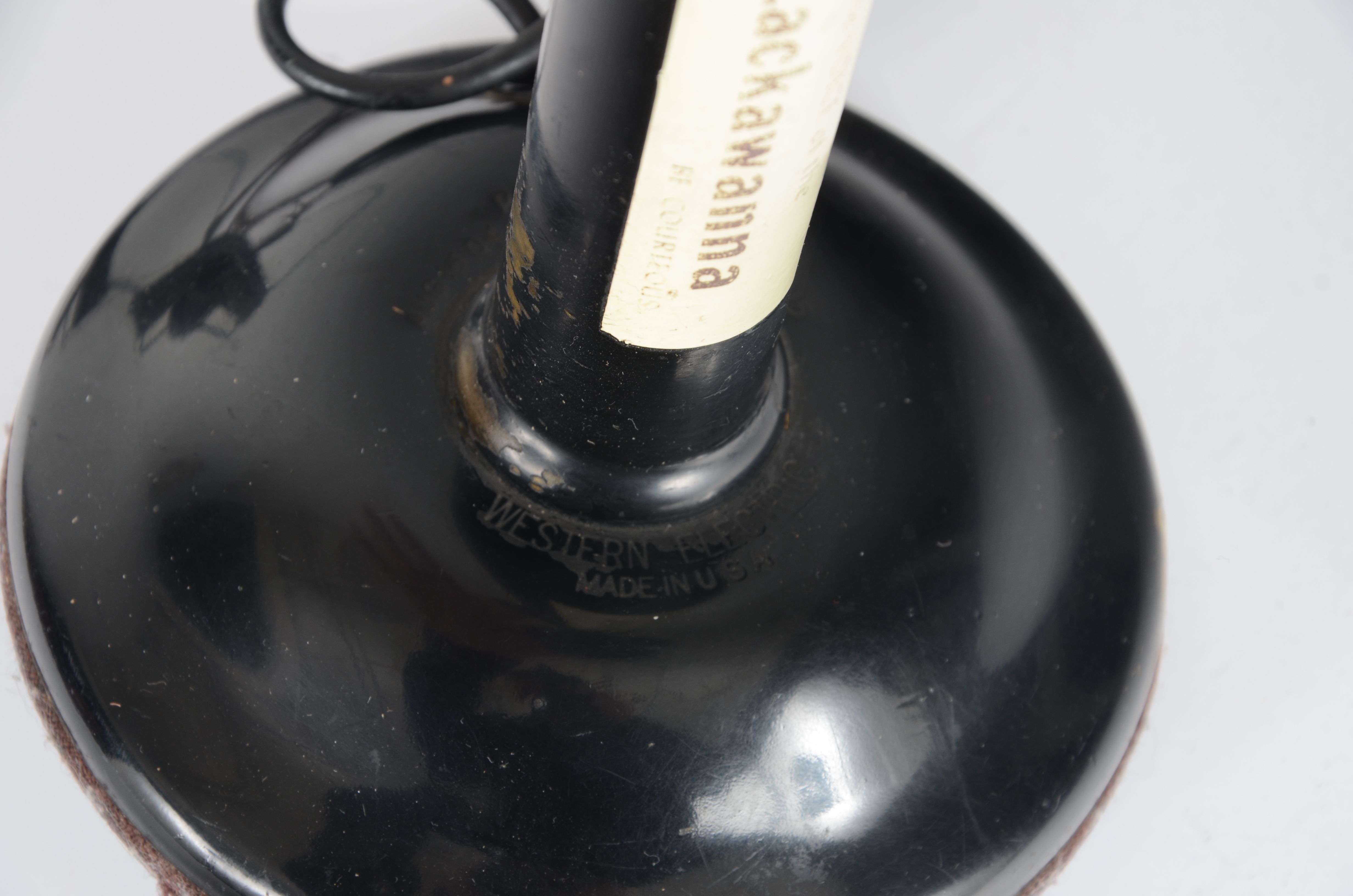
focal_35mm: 158
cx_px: 676
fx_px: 5907
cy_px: 448
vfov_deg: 8.7
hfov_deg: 13.1
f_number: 8
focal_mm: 105
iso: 160
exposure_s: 1/80
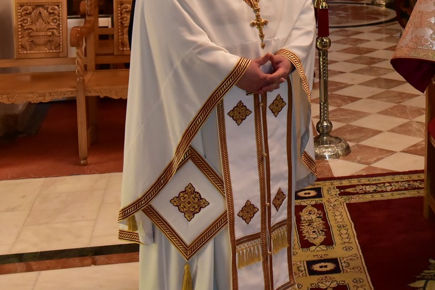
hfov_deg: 24.7
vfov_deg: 17.7
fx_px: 907
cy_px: -6
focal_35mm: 75
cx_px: 506
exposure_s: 1/160
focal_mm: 32
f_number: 4.5
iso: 4000
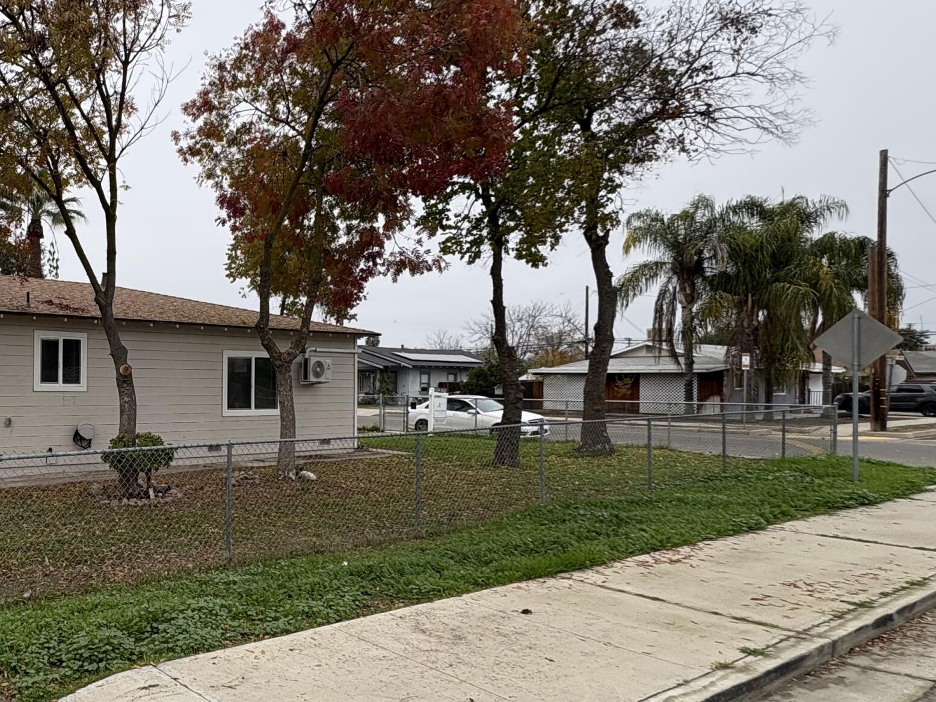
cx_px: 99
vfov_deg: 51.3
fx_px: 730
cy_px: 384
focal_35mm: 27
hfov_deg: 56.6
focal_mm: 2.22
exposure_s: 1/467
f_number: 2.2
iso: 40
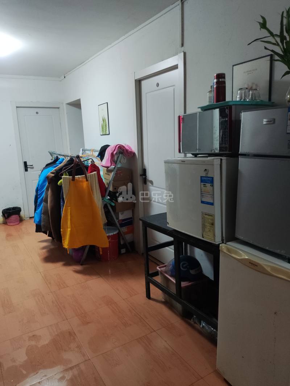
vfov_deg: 69.4
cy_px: 193
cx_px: 145
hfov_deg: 54.9
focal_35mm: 25
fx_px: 279
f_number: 1.79
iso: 628
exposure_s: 1/50
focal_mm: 4.71
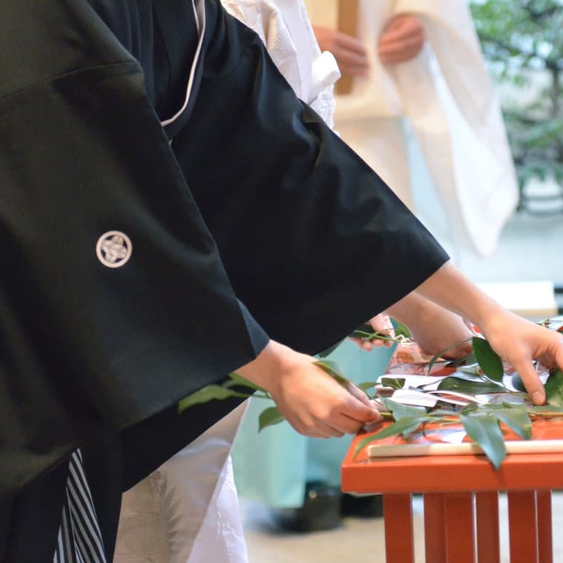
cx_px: 449
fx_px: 3073
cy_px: 344
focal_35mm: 167
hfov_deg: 10.4
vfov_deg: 10.5
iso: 4000
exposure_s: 1/60
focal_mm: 70
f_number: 2.8
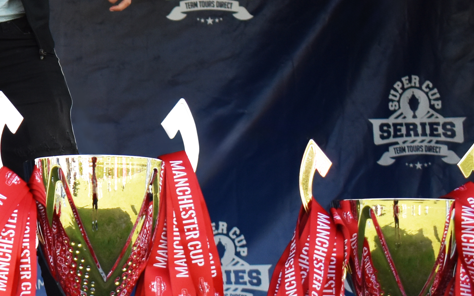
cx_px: -254
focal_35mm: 126
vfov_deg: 10.3
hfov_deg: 15.2
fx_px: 1628
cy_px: 8
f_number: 4
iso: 560
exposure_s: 1/1000
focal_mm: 24
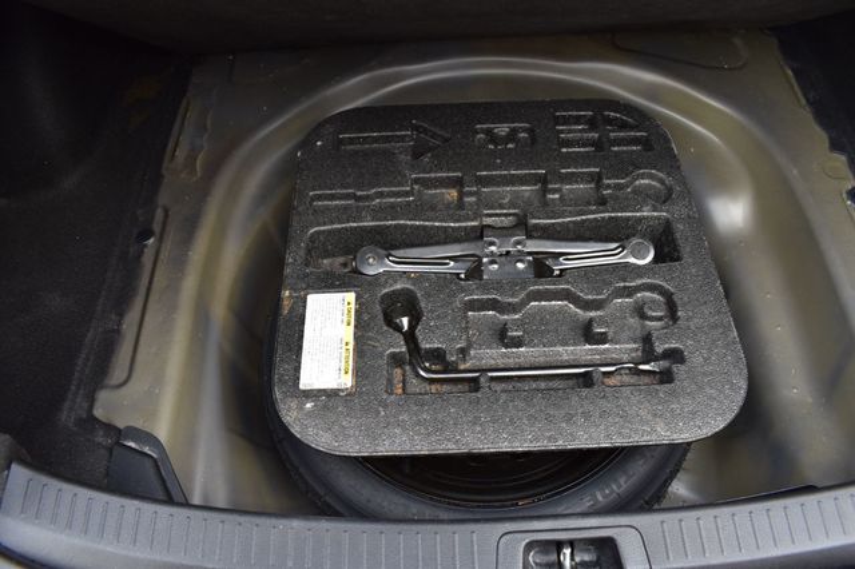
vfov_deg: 47.9
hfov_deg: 67.4
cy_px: 284
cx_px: 428
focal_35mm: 27
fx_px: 641
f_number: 7.1
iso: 400
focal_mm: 18
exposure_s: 1/30
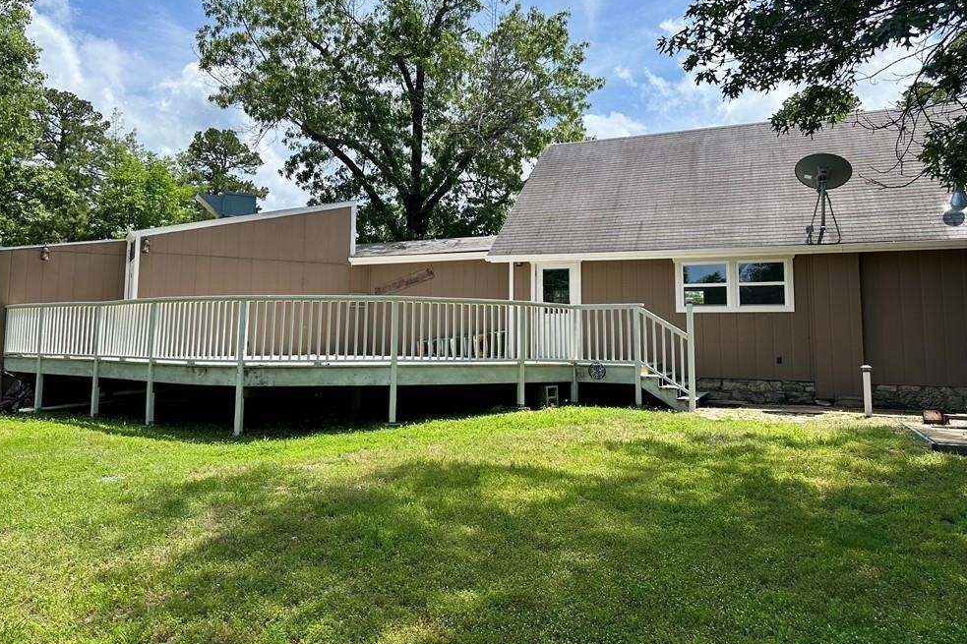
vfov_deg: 49.4
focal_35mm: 26
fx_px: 698
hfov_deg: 69.4
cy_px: 272
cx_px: 464
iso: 80
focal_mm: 6.86
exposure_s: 1/3472
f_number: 1.78
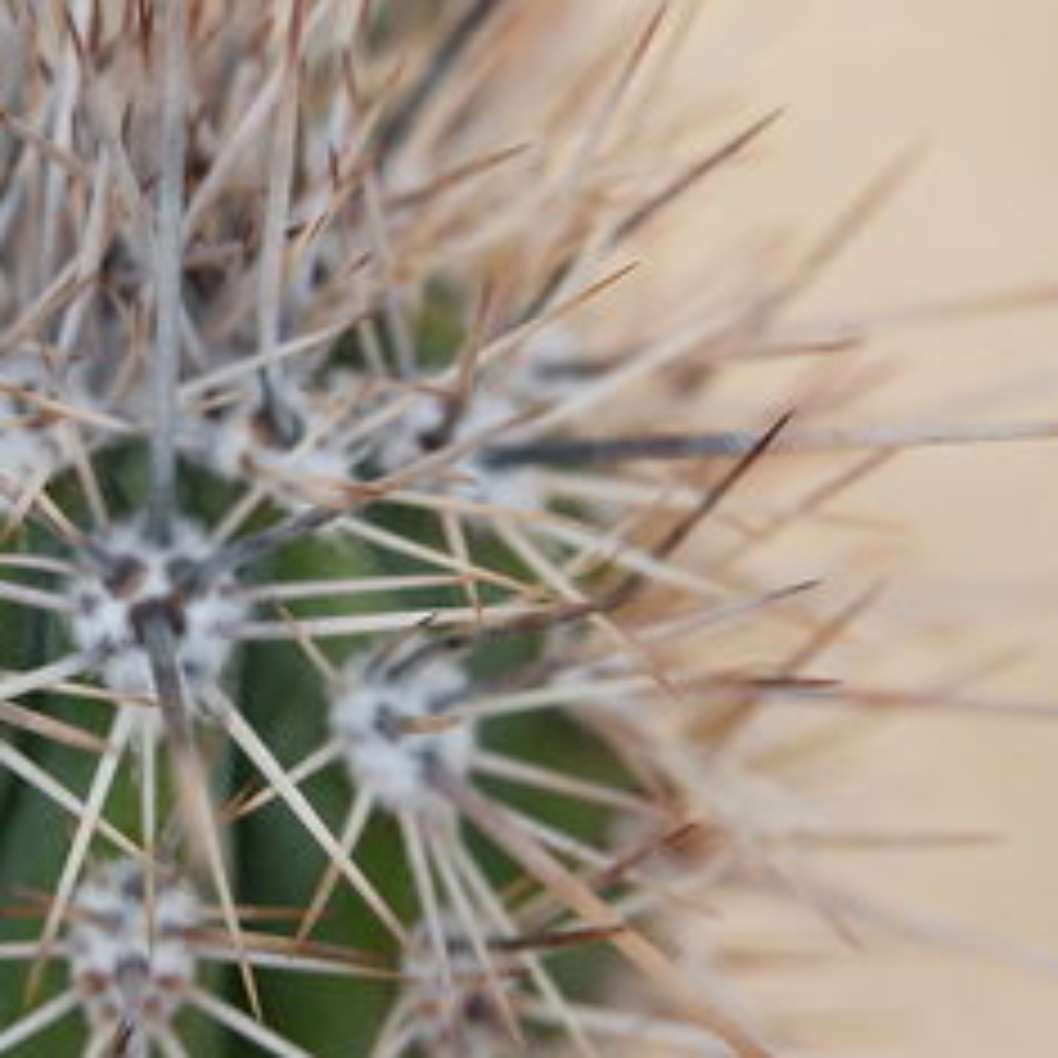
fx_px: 5844
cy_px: 428
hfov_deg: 10.3
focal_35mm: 169
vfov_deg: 10.3
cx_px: 95
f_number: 5.6
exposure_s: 1/80
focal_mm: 52
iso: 500
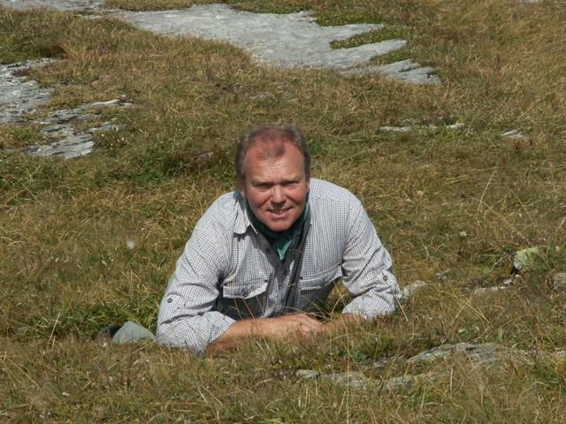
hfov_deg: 10.8
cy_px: 212
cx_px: 283
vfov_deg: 8.1
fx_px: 2992
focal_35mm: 183
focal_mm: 29.91
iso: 50
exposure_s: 1/250
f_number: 8
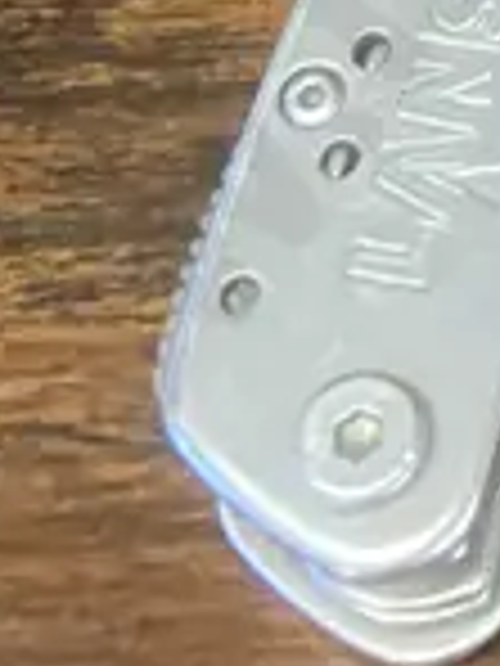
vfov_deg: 8.9
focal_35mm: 194
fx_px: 3736
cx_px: 1212
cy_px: -1107
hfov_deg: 7.2
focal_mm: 3.99
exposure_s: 1/25
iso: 400
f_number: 1.8
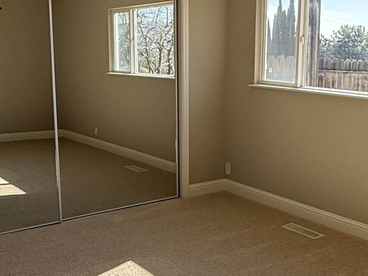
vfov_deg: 30.9
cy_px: 142
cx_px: 294
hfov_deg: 38.9
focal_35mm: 47
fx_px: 500
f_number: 2.2
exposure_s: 1/442
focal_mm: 2.22
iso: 64
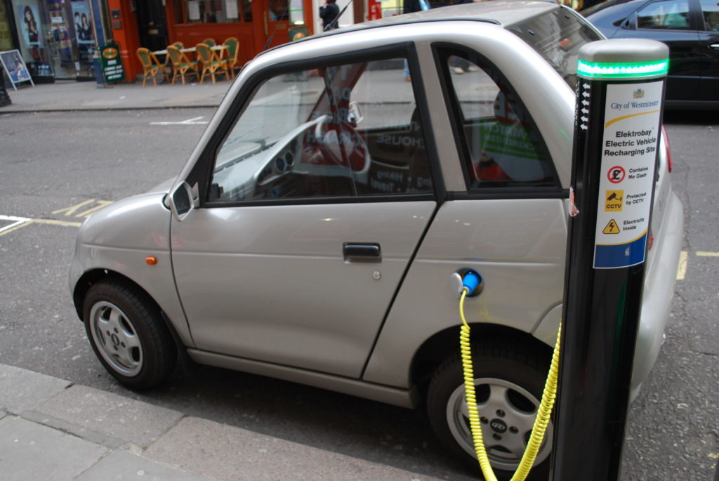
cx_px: 360
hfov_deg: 57.2
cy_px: 240
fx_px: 660
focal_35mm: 33
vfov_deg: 40.1
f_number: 4
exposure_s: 1/50
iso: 200
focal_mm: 22
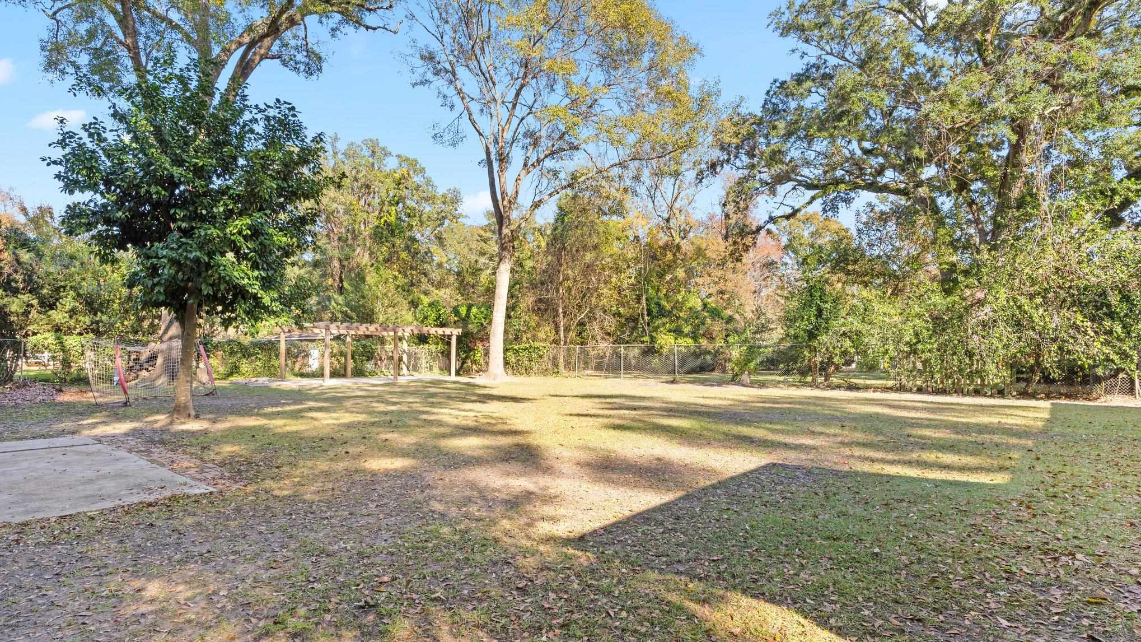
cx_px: 569
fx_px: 605
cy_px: 338
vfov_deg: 55.8
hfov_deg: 86.6
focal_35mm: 20
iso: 100
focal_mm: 19
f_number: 9
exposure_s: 1/8
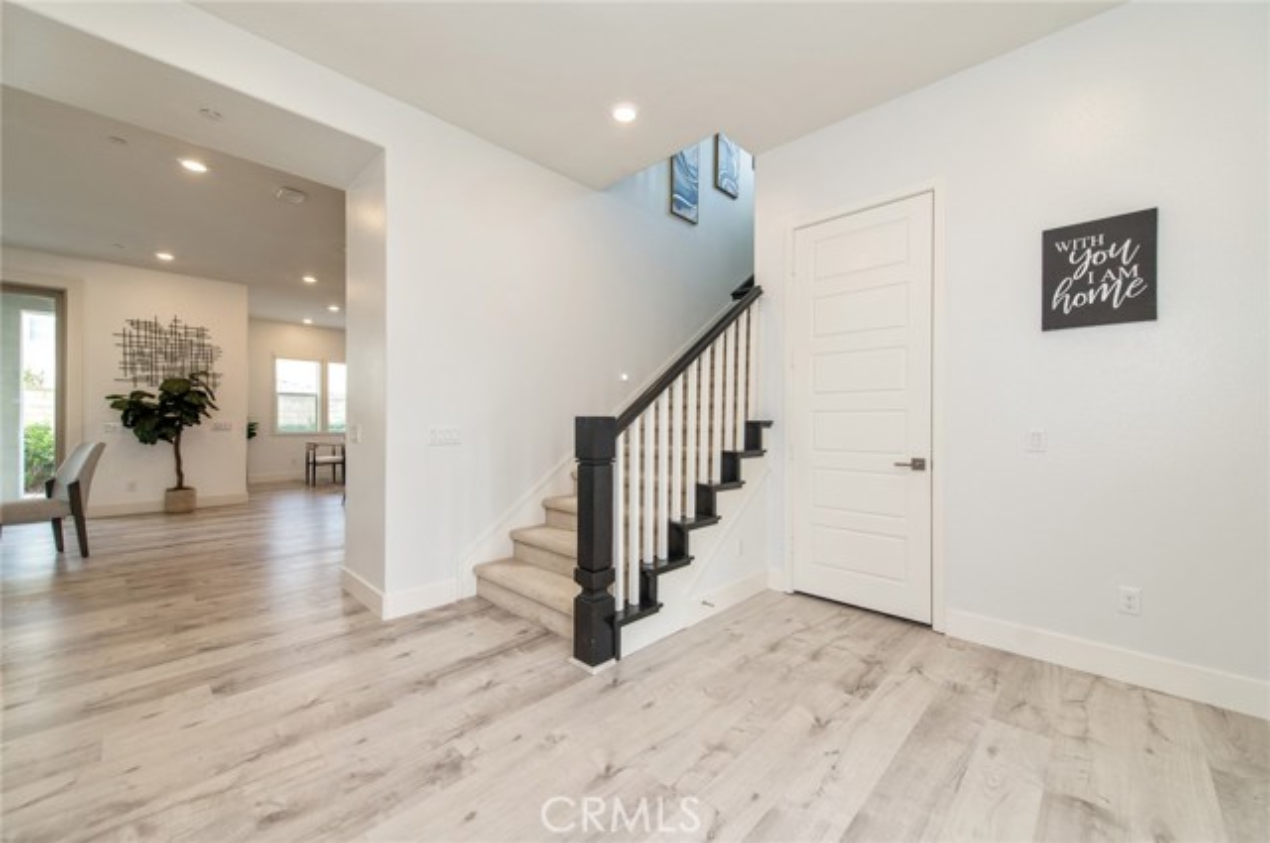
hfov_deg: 104.3
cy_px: 422
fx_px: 493
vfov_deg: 81.1
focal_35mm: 14
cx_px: 635
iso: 320
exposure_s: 1/60
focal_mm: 14
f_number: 4
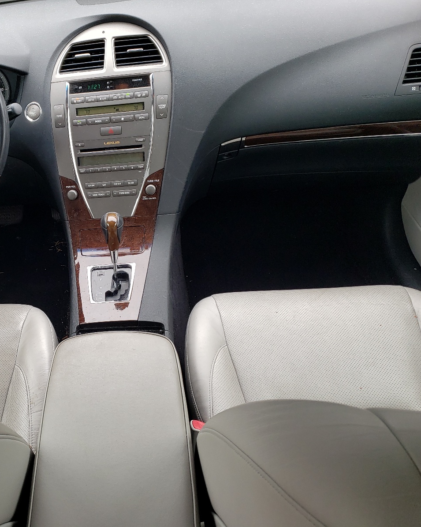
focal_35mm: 34
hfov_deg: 41.6
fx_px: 530
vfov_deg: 52.8
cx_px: 89
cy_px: 263
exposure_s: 1/137
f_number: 1.5
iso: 50
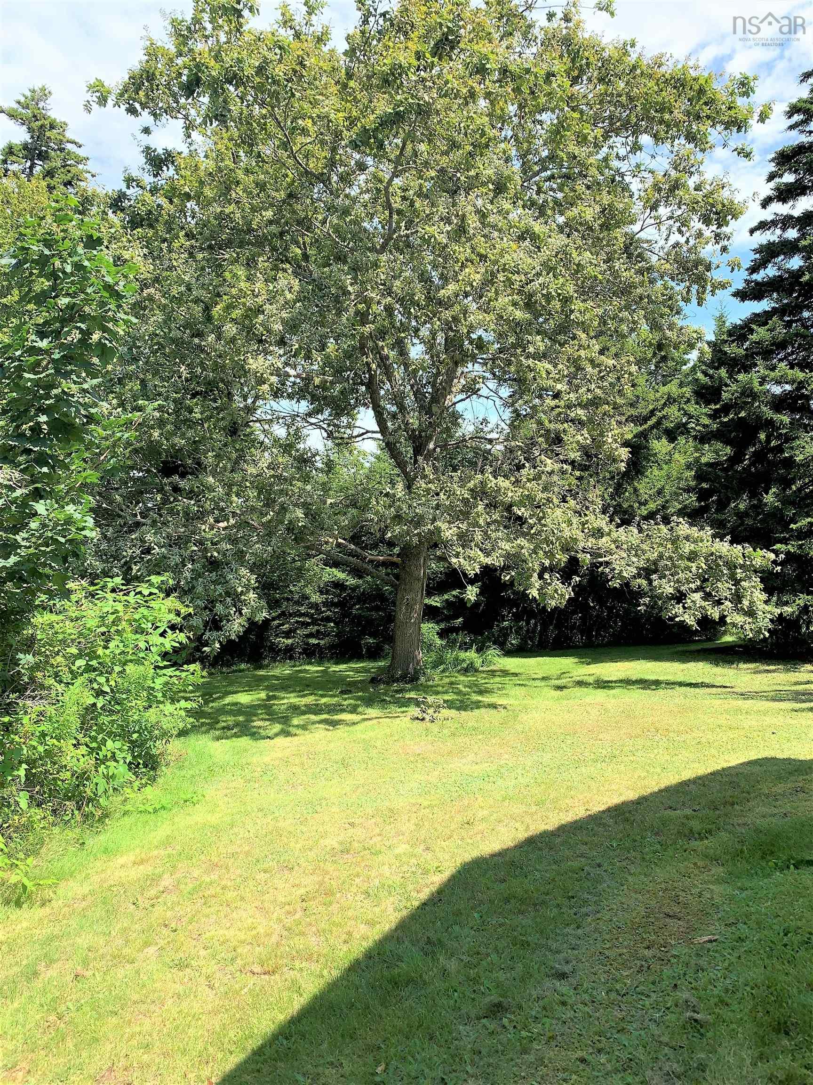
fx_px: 814
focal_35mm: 26
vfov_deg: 67.3
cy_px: 542
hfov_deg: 53.1
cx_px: 406
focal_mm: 4.25
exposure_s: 1/887
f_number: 1.8
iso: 25
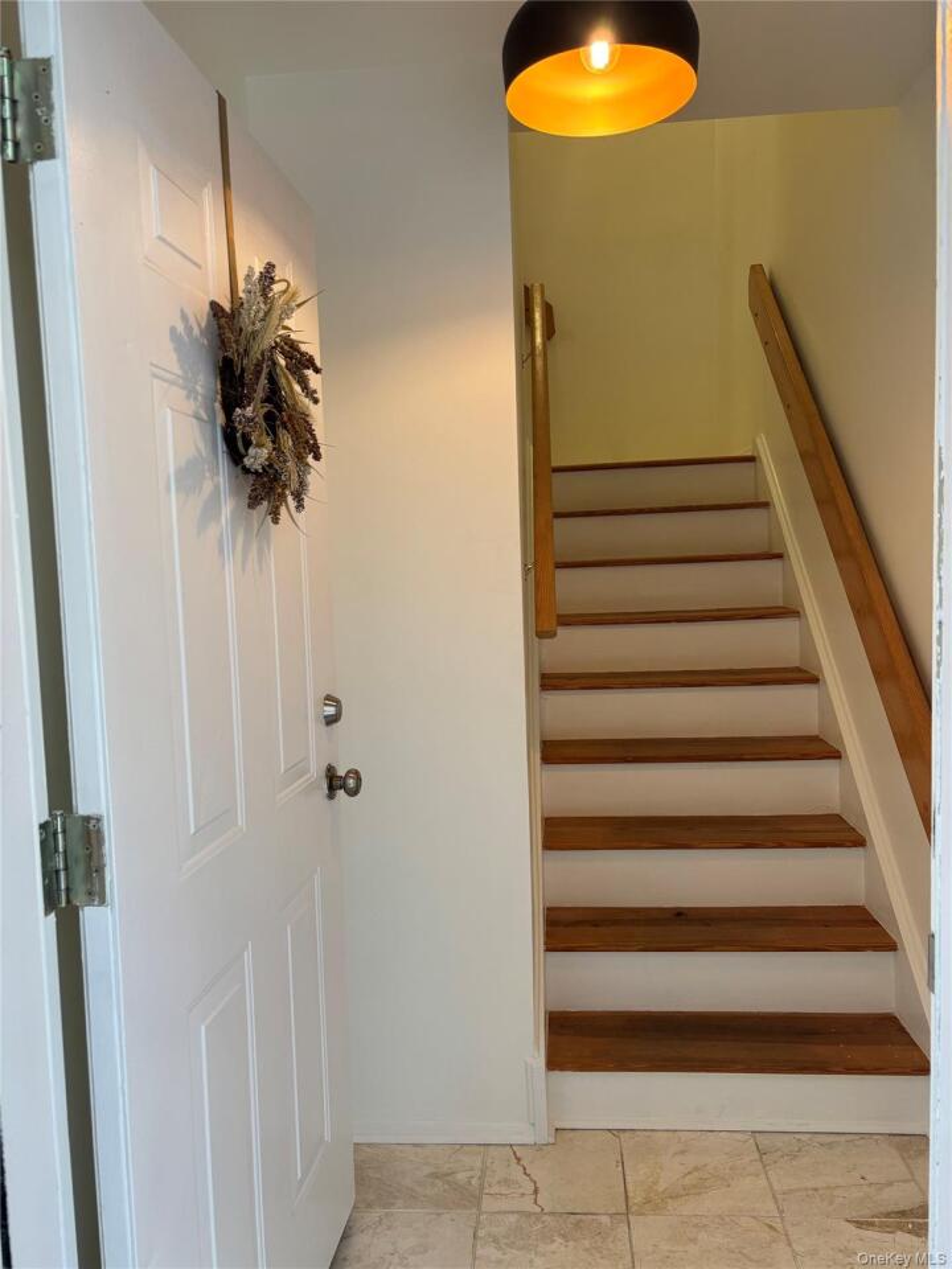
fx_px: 953
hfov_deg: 53.1
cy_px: 634
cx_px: 476
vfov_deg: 67.3
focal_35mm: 26
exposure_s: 1/121
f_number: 1.6
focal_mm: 5.96
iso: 80
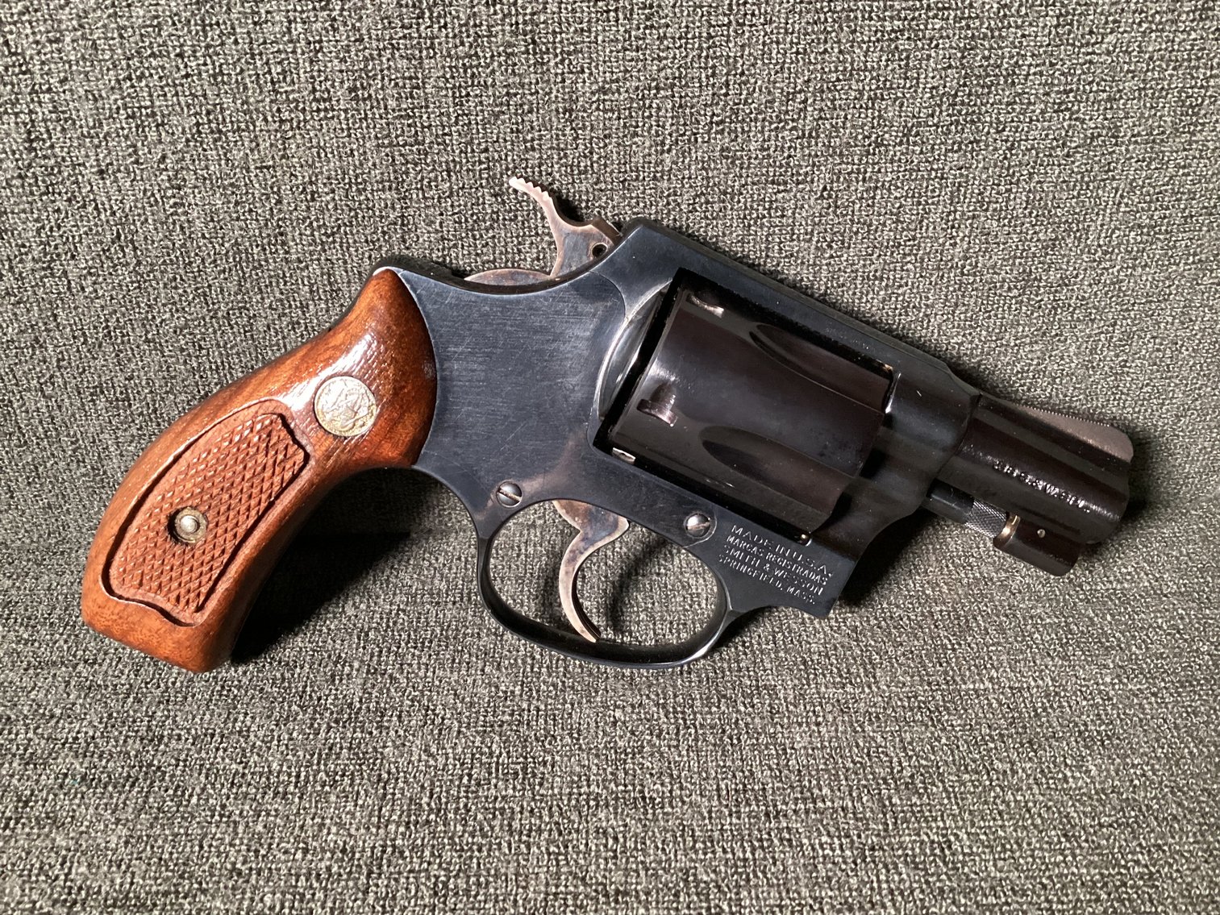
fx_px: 1093
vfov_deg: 45.4
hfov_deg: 58.3
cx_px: 610
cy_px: 458
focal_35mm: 31
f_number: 2.4
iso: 400
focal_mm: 3.3
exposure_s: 1/30
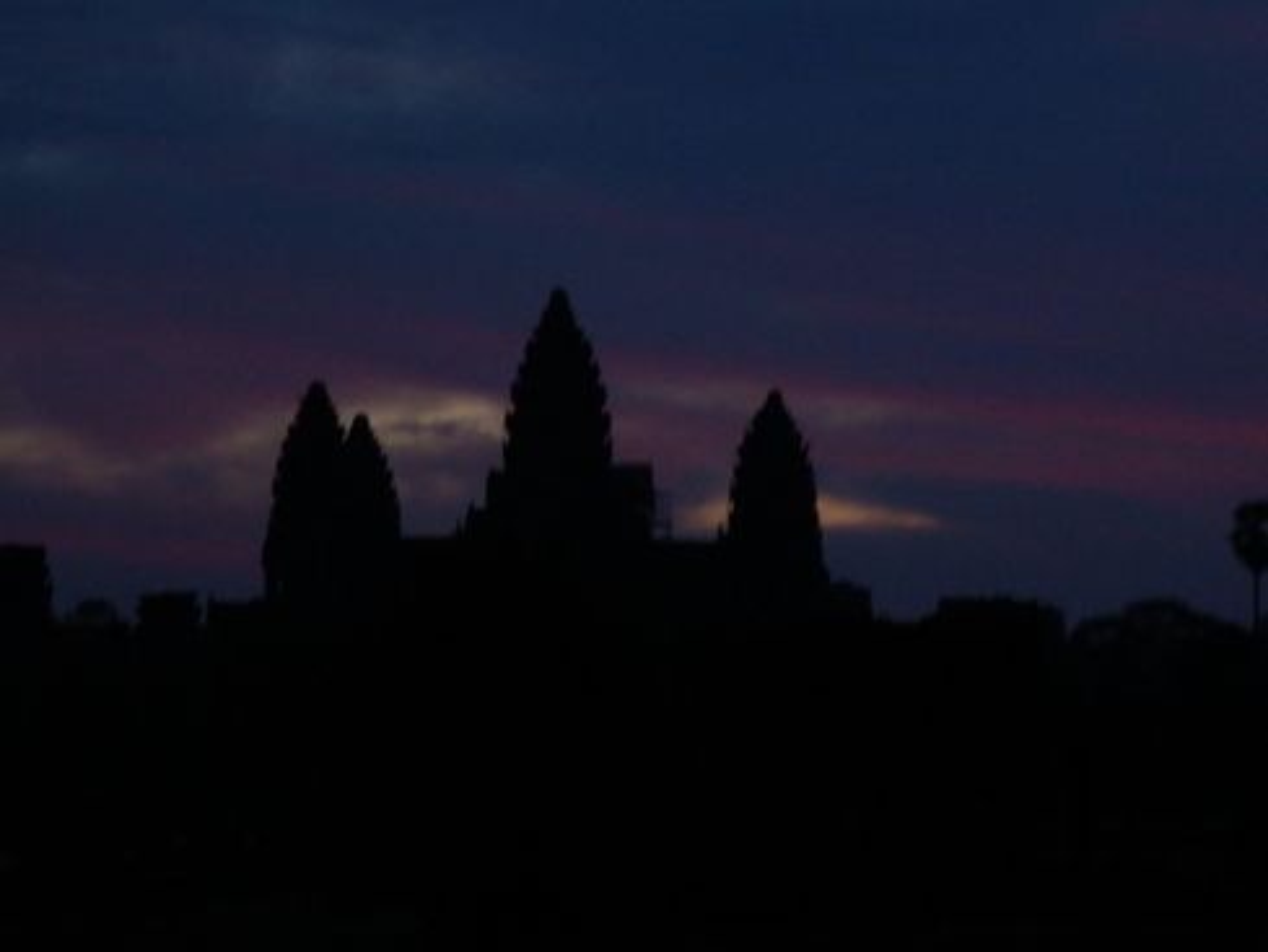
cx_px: 634
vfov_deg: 11.6
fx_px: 4690
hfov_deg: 15.4
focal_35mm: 128
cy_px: 476
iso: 800
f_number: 5.3
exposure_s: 1/4
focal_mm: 22.9
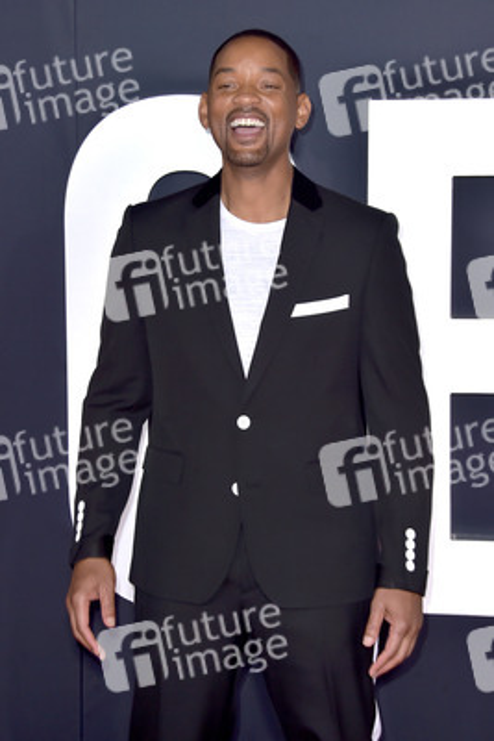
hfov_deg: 13.7
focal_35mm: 100
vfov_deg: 20.4
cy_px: 370
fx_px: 2056
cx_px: 247
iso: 250
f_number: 7.1
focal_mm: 100
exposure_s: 1/250
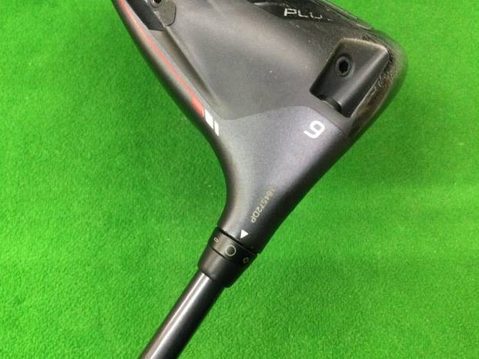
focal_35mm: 32
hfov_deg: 56.8
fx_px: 443
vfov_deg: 44.2
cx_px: 233
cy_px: 178
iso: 200
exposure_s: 1/30
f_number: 2.4
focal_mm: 3.3
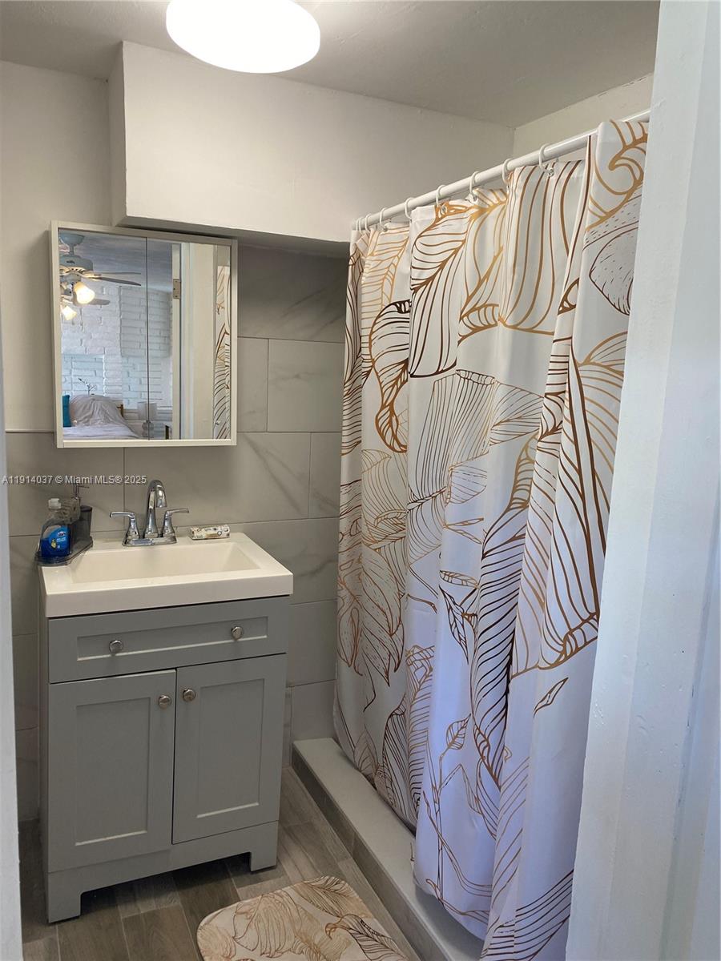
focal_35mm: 26
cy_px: 480
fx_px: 722
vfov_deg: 67.3
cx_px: 360
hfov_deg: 53.1
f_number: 1.8
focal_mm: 4.25
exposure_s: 1/120
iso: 100
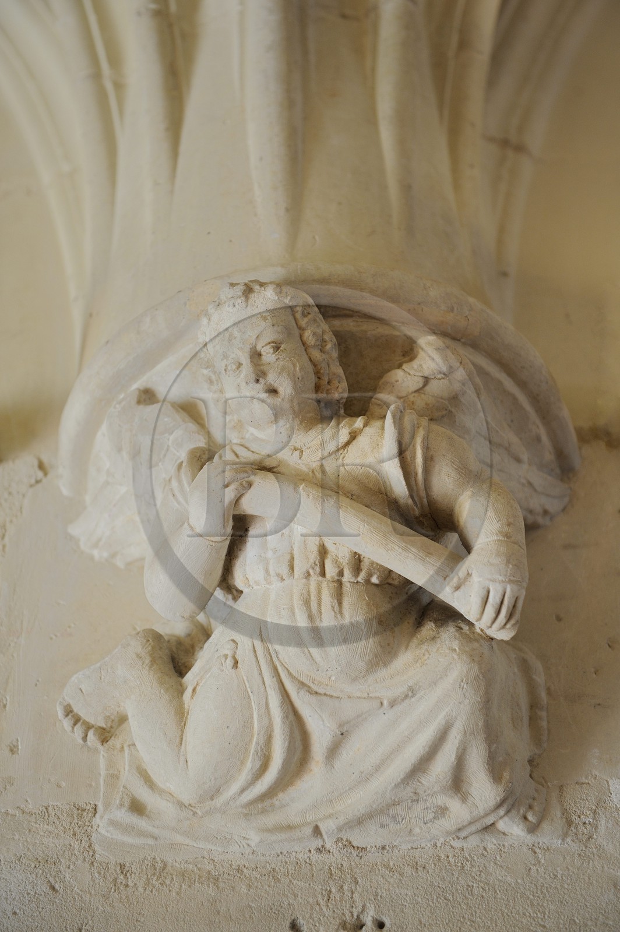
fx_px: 1811
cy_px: 466
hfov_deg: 19.4
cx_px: 310
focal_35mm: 70
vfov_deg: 28.9
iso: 800
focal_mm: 70
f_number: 4
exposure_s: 1/80
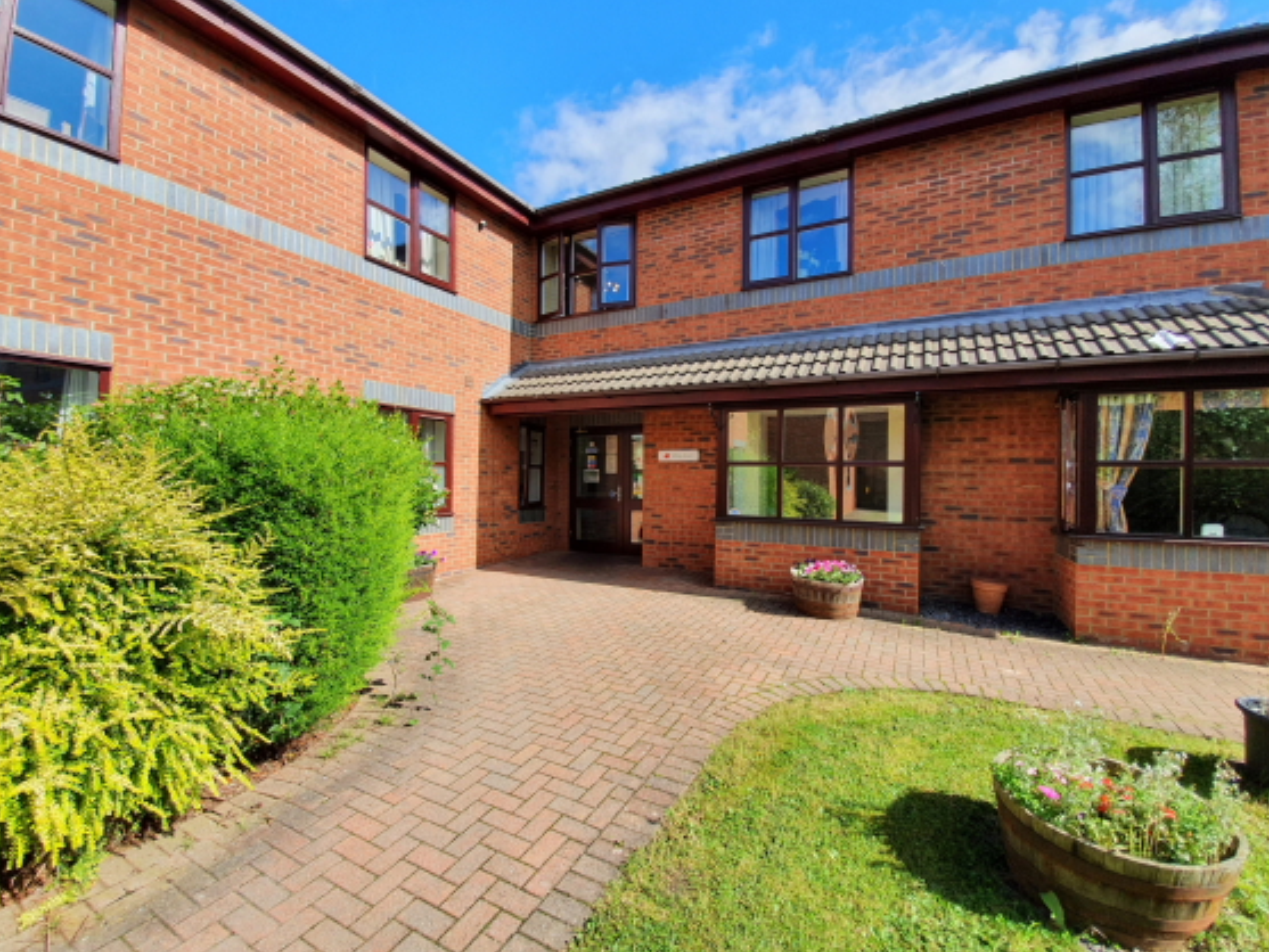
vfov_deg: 85.7
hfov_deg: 102.0
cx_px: 638
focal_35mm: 14
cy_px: 481
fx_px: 513
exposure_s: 1/624
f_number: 2.2
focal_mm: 1.8
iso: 50
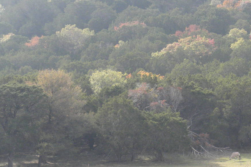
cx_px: 206
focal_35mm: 225
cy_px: 101
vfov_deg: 6.1
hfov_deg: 9.1
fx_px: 1569
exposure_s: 1/524
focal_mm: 21
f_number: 5.1
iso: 157
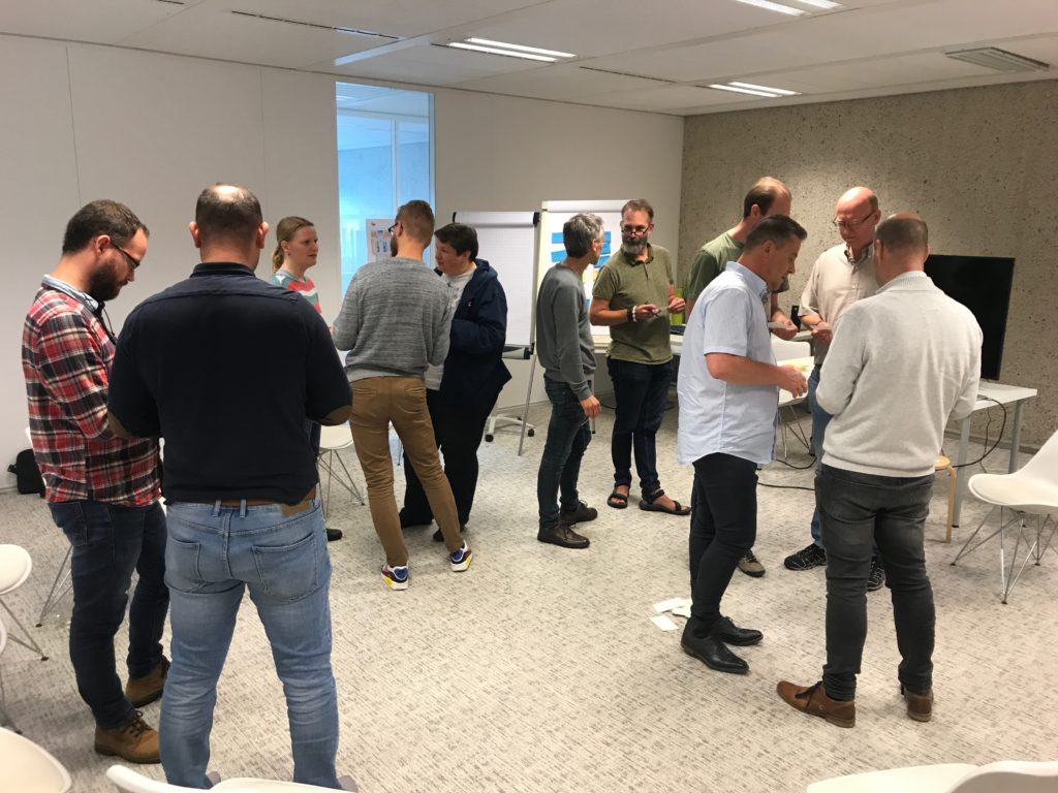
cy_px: 396
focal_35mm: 28
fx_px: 856
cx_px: 529
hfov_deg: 63.4
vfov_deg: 49.7
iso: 32
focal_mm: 3.99
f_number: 1.8
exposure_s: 1/25
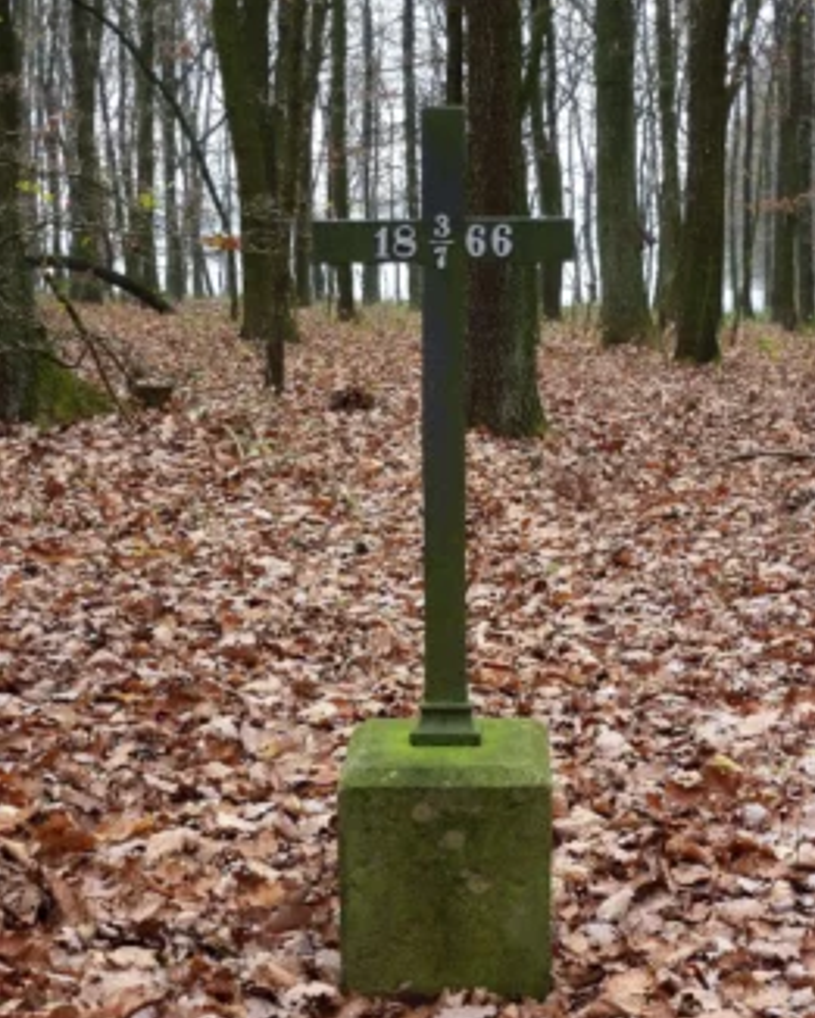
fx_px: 1808
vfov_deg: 31.4
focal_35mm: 60
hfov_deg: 25.4
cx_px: 409
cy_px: 531
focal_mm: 10.1
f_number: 4.4
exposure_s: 1/50
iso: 400
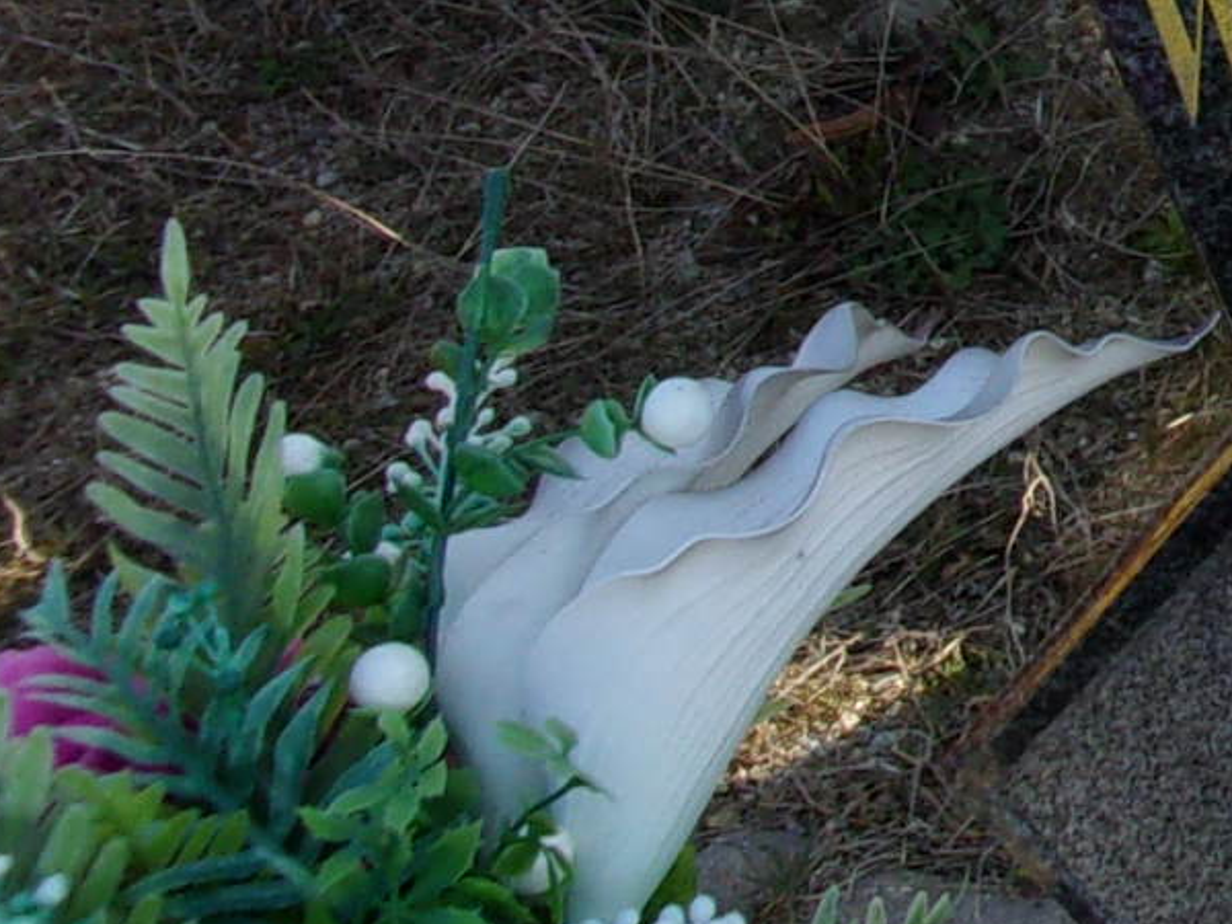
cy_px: -306
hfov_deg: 13.9
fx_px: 4306
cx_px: 2419
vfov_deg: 11.9
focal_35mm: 121
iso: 80
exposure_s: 1/280
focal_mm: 5.1
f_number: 3.9
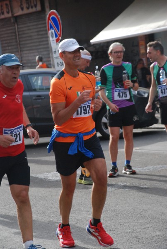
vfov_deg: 13.7
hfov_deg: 9.2
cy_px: 124
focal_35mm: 150
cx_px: 84
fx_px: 1038
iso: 1000
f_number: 5.6
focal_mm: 100
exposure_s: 1/800
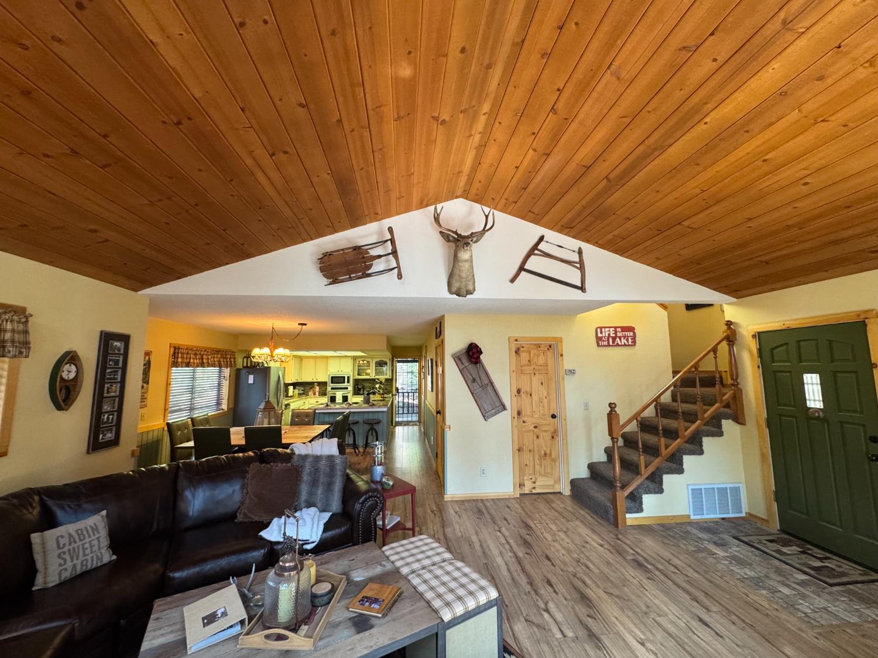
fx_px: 355
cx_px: 439
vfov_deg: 85.7
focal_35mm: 14
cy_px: 329
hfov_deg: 102.1
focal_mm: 2.22
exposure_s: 1/60
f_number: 2.2
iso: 250
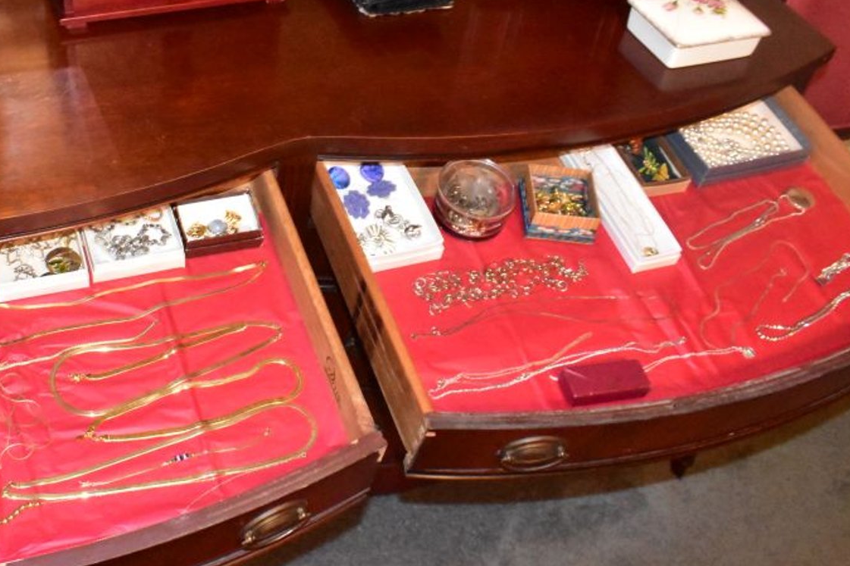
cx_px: 225
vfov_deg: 32.2
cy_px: 172
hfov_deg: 45.9
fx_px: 968
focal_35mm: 41
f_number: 9
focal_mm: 18
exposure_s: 1/60
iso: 9000
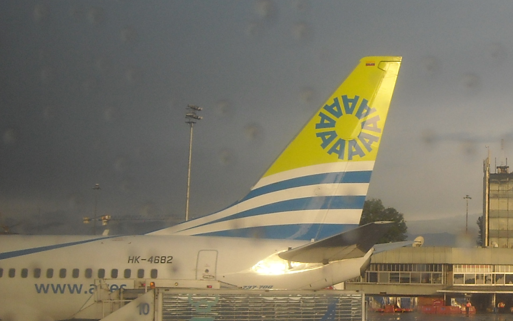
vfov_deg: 17.4
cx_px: 466
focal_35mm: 75
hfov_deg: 26.5
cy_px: 124
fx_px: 1048
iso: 100
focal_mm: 5.7
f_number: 2.8
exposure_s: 1/250
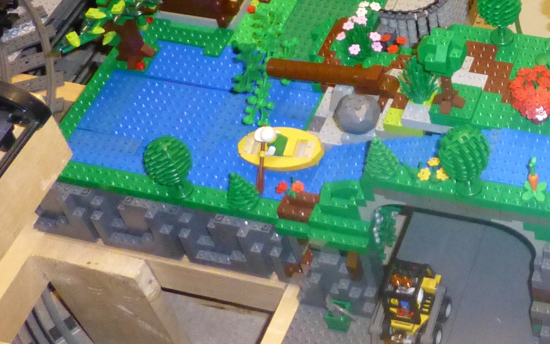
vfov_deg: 17.9
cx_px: 554
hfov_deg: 27.3
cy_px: -6
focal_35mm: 71
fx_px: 1064
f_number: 3.3
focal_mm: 4.3
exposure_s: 1/60
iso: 800
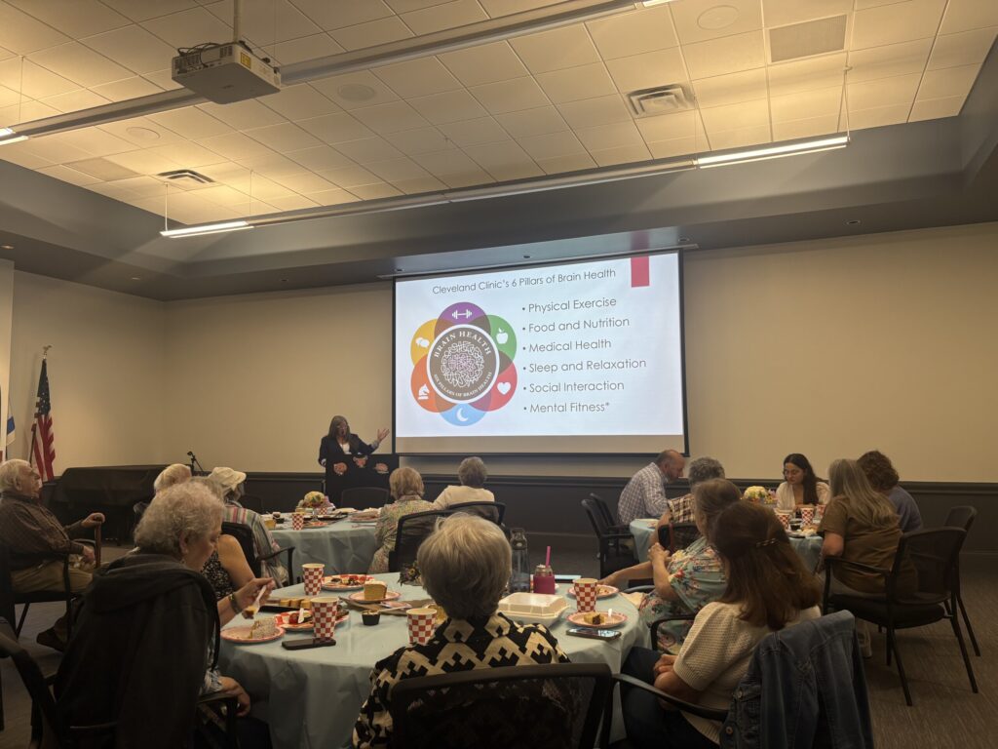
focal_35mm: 26
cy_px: 374
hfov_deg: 67.3
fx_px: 750
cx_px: 499
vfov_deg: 53.1
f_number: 1.6
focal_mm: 5.96
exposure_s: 1/60
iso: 64
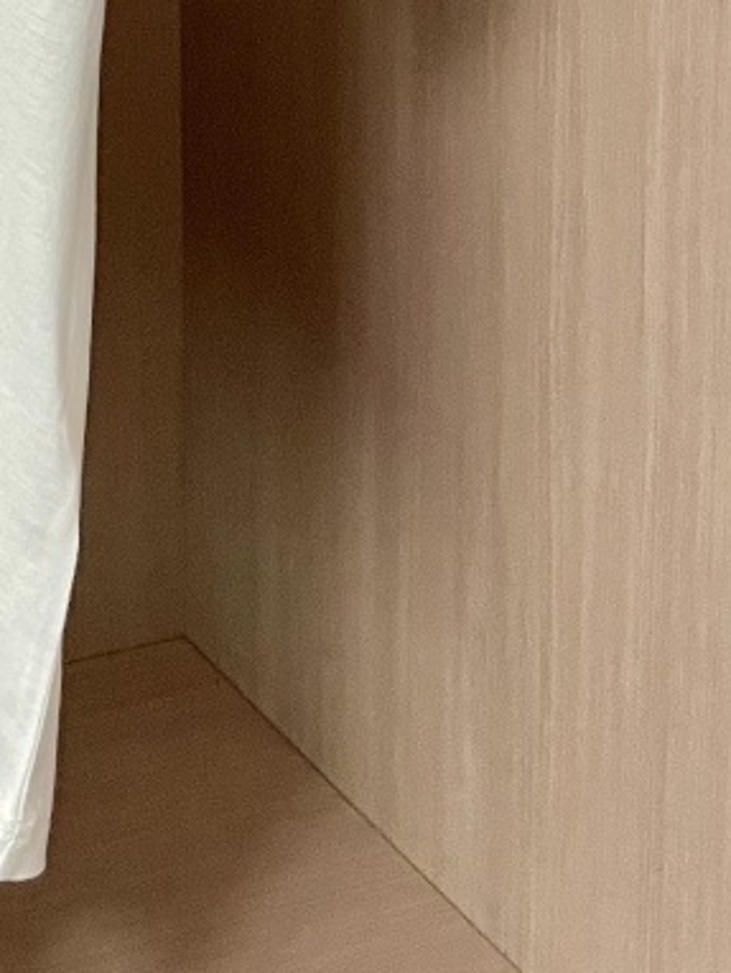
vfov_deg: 17.6
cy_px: -571
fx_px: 2756
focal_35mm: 98
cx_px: -458
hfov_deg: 13.9
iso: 125
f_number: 1.6
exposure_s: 1/67
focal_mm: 4.2
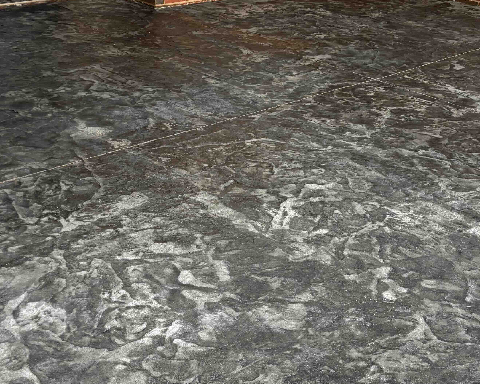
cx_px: 300
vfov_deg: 27.6
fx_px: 781
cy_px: 204
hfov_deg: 34.0
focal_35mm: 55
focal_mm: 5.96
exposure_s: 1/82
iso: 125
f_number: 1.6
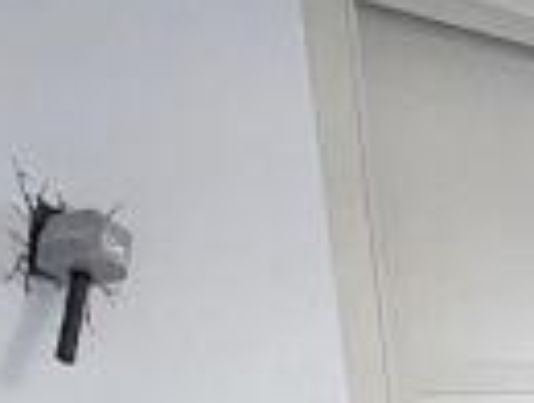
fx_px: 896
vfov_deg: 20.0
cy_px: 681
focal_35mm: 58
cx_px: 776
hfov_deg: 25.8
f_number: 1.8
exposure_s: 1/50
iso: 320
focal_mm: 1.6
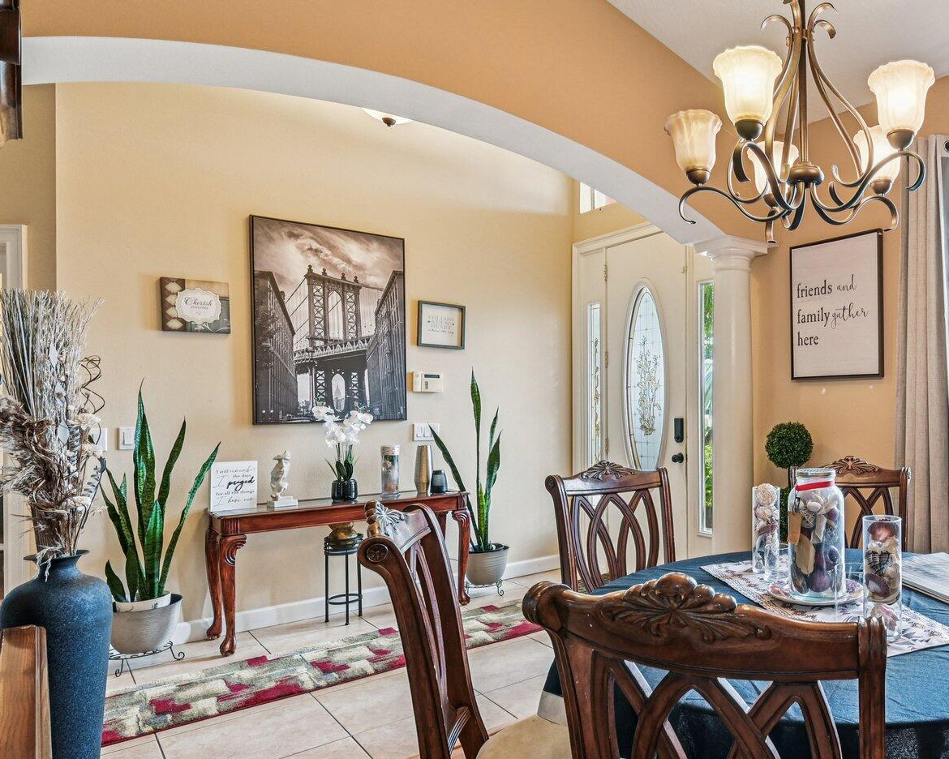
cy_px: 444
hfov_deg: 65.4
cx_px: 773
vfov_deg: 60.5
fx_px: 646
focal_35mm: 23
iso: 1000
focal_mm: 14
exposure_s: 1/20
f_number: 8
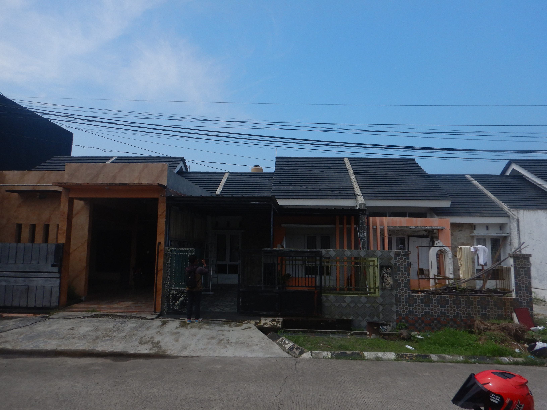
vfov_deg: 56.8
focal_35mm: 24
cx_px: 274
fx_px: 379
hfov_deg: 71.6
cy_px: 205
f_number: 4.1
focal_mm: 4.3
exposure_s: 1/1000
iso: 125
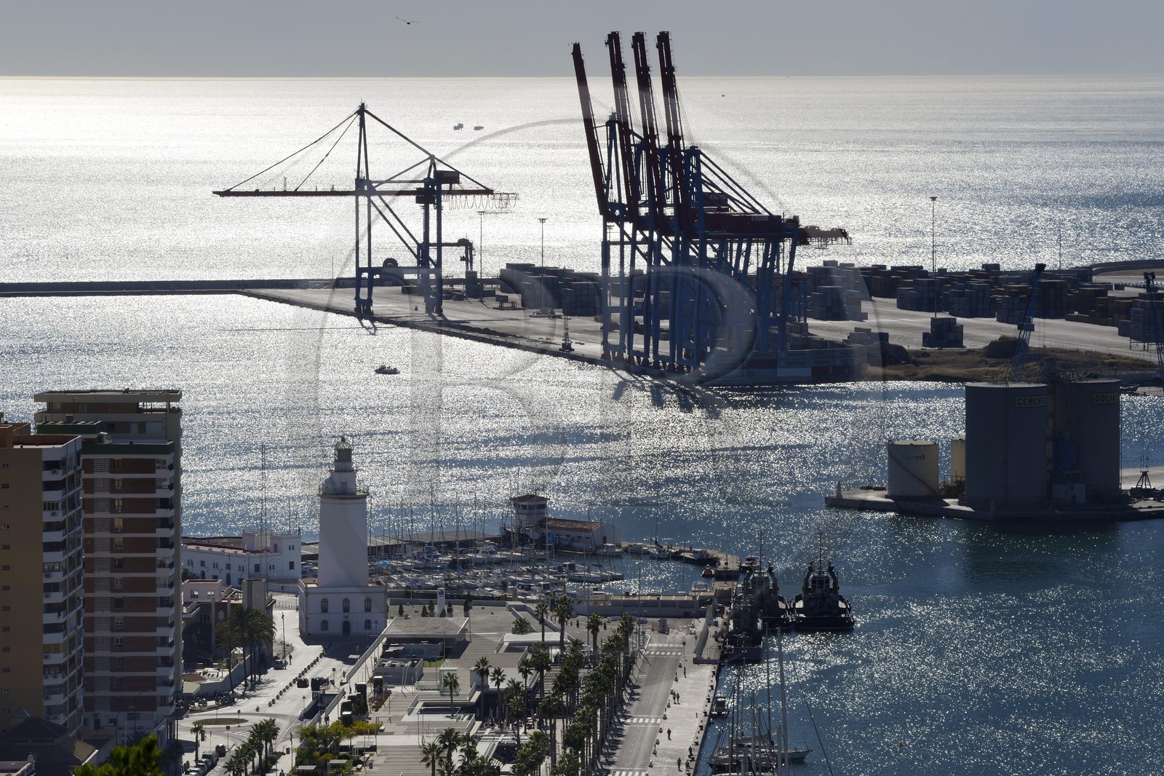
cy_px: 388
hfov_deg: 12.5
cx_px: 582
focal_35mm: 165
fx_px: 5334
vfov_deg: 8.3
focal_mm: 165
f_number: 22
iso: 200
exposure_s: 1/250
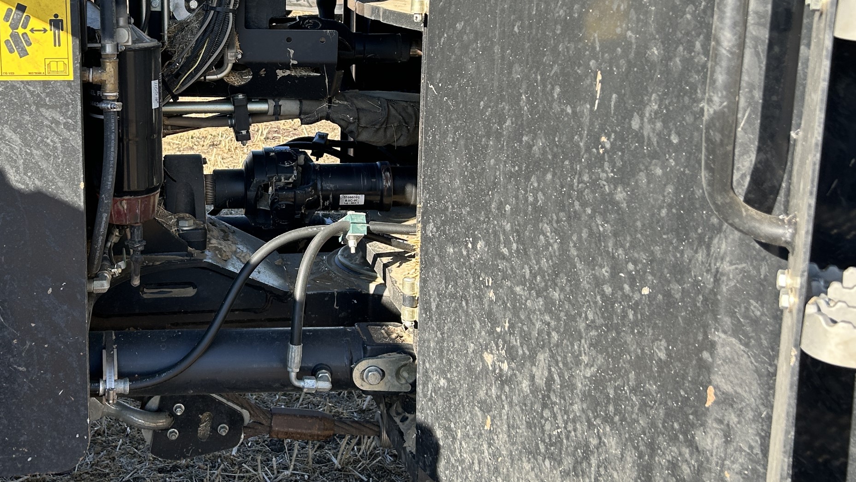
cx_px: 273
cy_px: 128
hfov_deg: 45.6
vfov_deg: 26.8
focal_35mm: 44
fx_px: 999
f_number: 1.5
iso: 50
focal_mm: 5.7
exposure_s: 1/1079
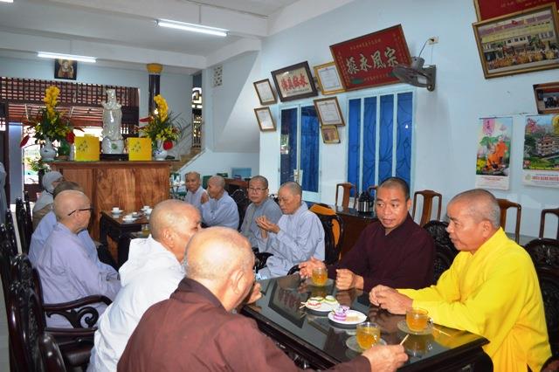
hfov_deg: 67.4
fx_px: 419
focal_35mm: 27
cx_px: 280
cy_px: 186
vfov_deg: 47.9
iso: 720
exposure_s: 1/60
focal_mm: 18
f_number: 3.5
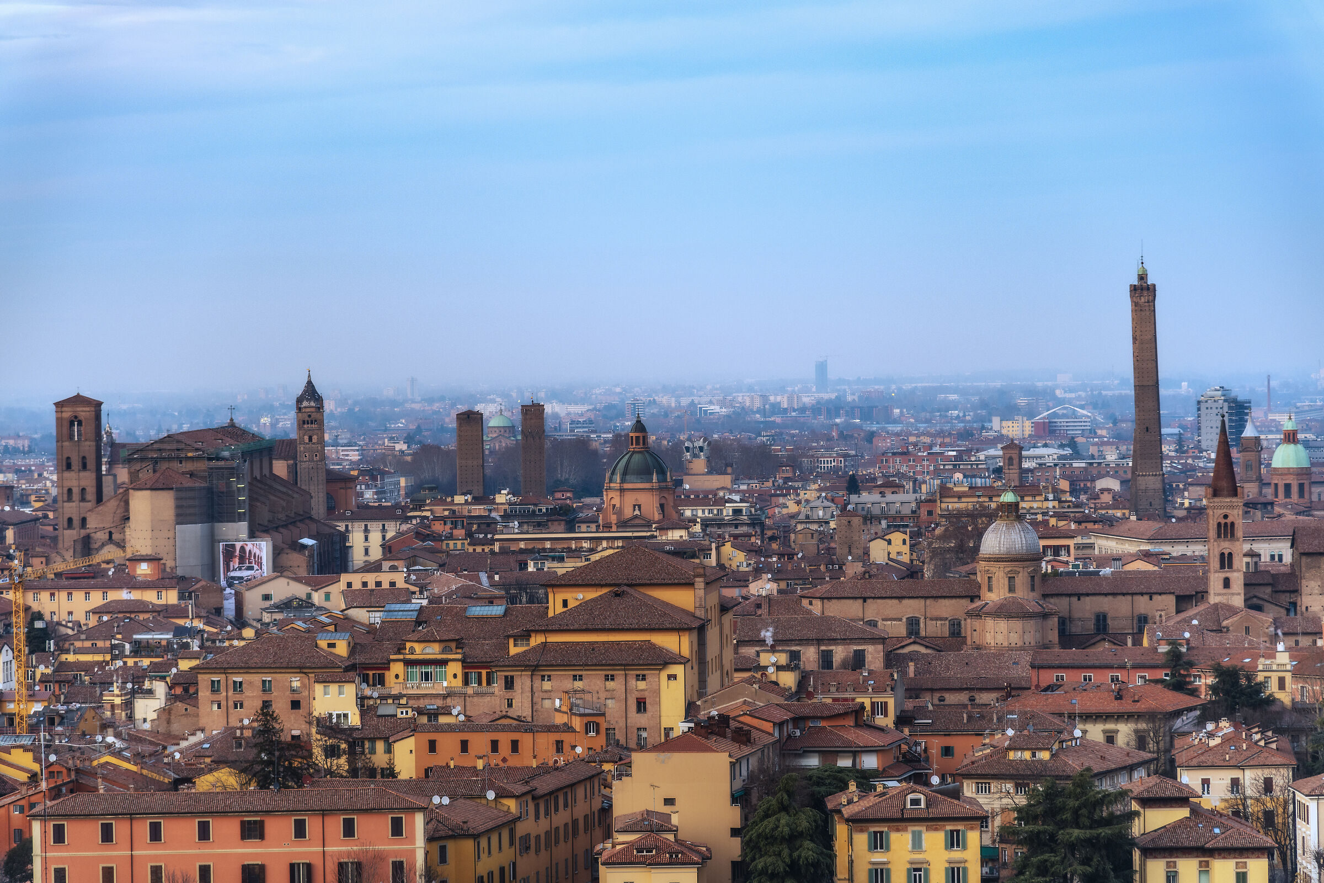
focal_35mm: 120
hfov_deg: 17.1
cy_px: 442
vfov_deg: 11.4
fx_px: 4413
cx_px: 662
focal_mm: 120
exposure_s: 1/125
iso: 200
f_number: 4
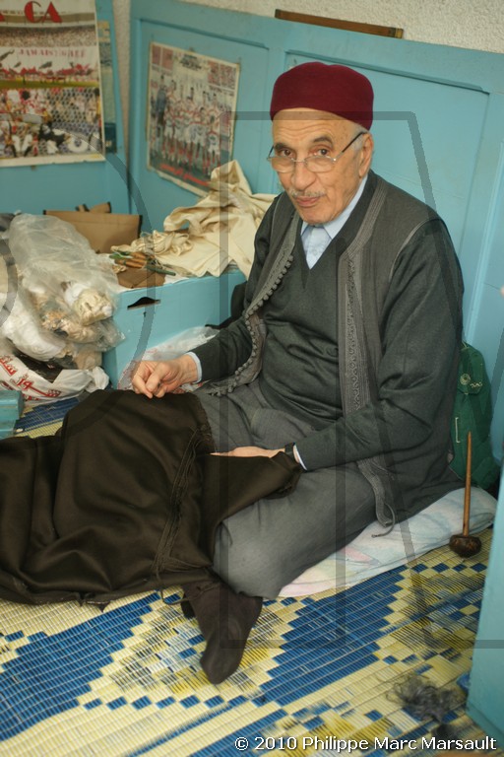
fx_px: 945
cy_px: 378
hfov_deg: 29.9
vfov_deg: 43.6
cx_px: 252
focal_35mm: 45
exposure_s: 1/13
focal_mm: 45
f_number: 2.8
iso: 100
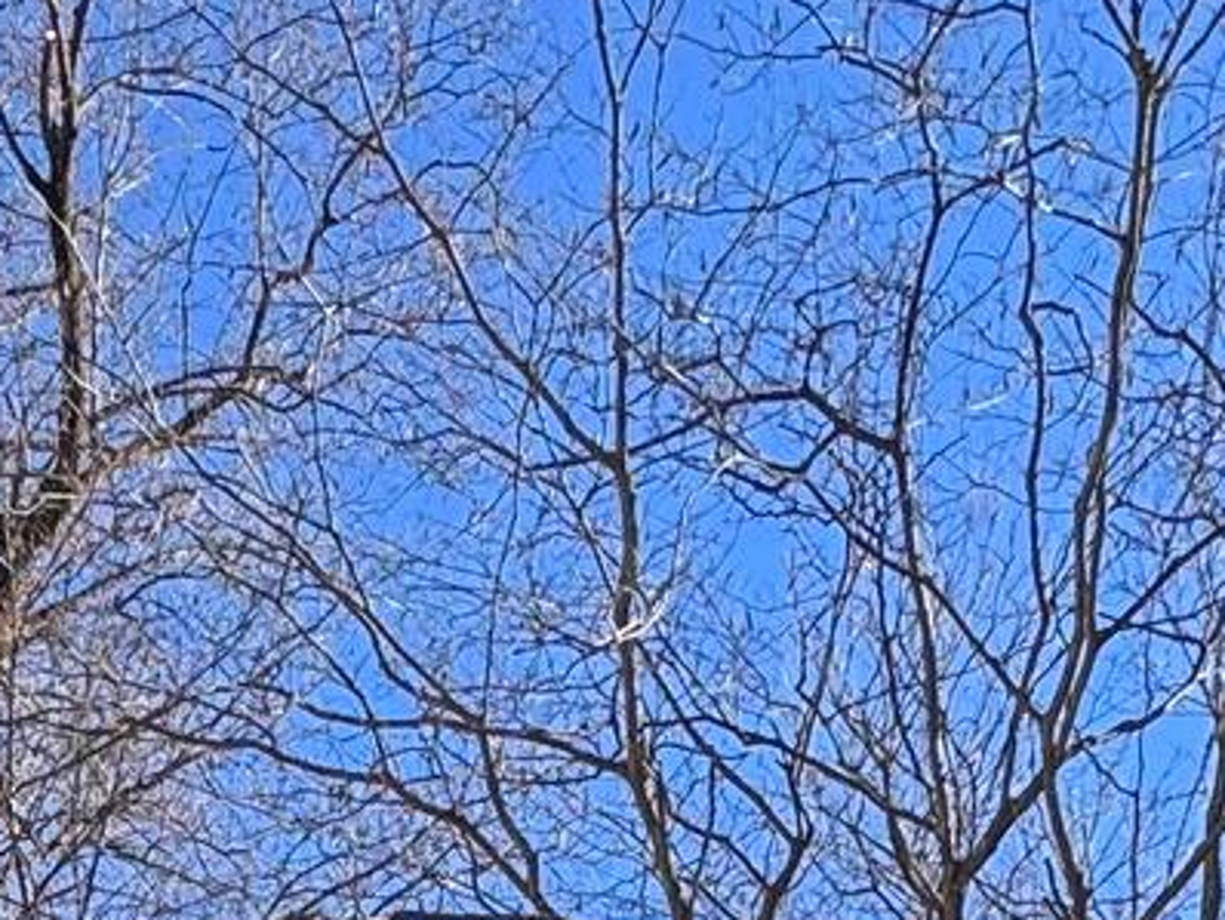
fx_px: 2549
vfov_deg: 13.7
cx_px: 354
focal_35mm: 72
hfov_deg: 26.8
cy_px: 2292
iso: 50
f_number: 2.2
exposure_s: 1/610
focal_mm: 2.22
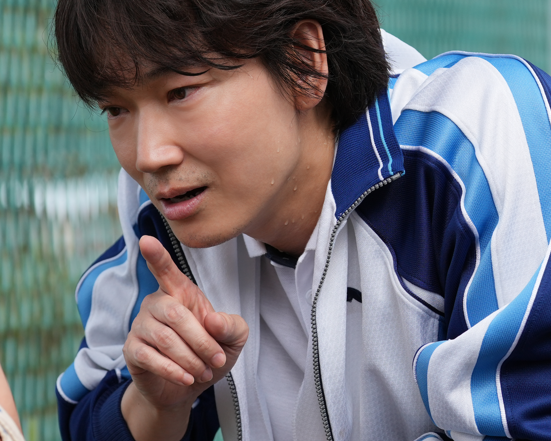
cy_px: 204
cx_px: 154
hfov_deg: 8.5
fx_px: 3685
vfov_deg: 6.8
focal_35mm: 226
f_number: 4
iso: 200
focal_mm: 84
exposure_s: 1/500
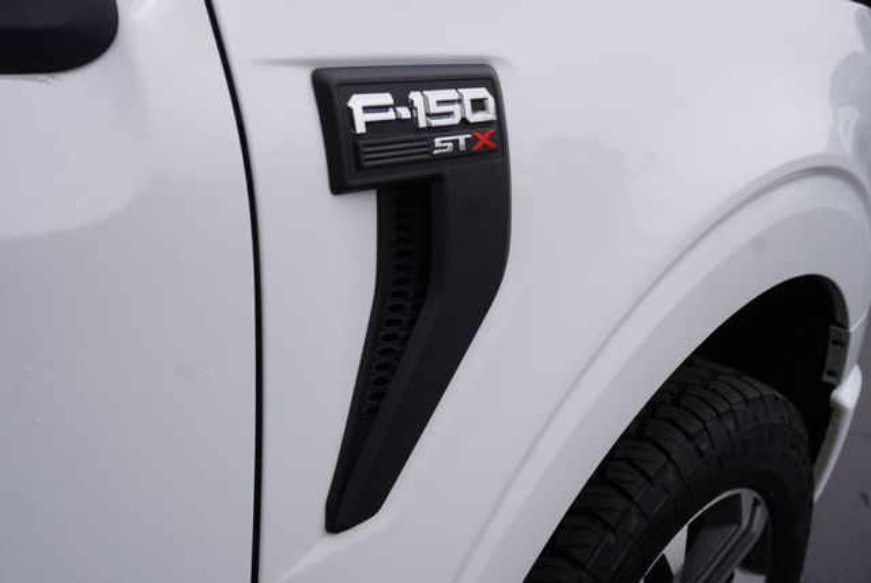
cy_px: 292
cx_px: 436
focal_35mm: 36
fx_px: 872
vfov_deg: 36.9
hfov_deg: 53.1
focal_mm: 24
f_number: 9
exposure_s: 1/125
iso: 100
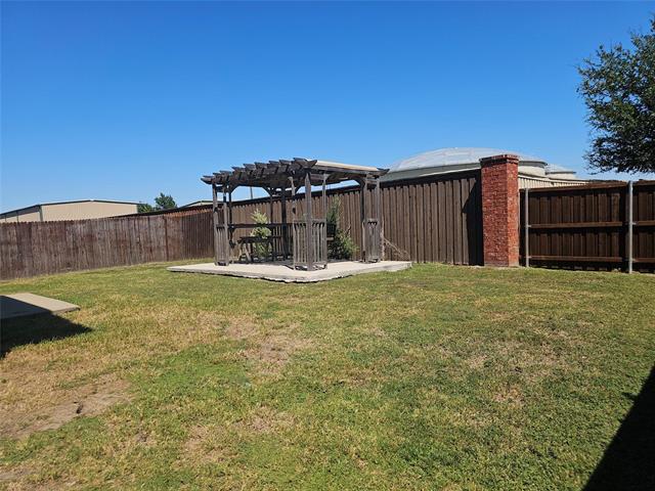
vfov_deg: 58.9
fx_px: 435
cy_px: 246
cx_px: 328
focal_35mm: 23
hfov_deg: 73.9
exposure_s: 1/955
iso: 10
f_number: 1.7
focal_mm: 6.3
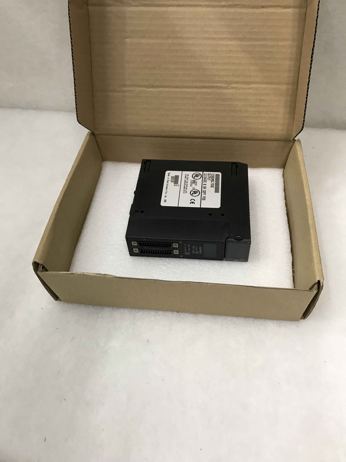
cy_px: 231
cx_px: 173
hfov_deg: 49.7
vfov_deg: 63.4
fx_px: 373
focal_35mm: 28
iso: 50
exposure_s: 1/17
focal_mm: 3.99
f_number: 1.8
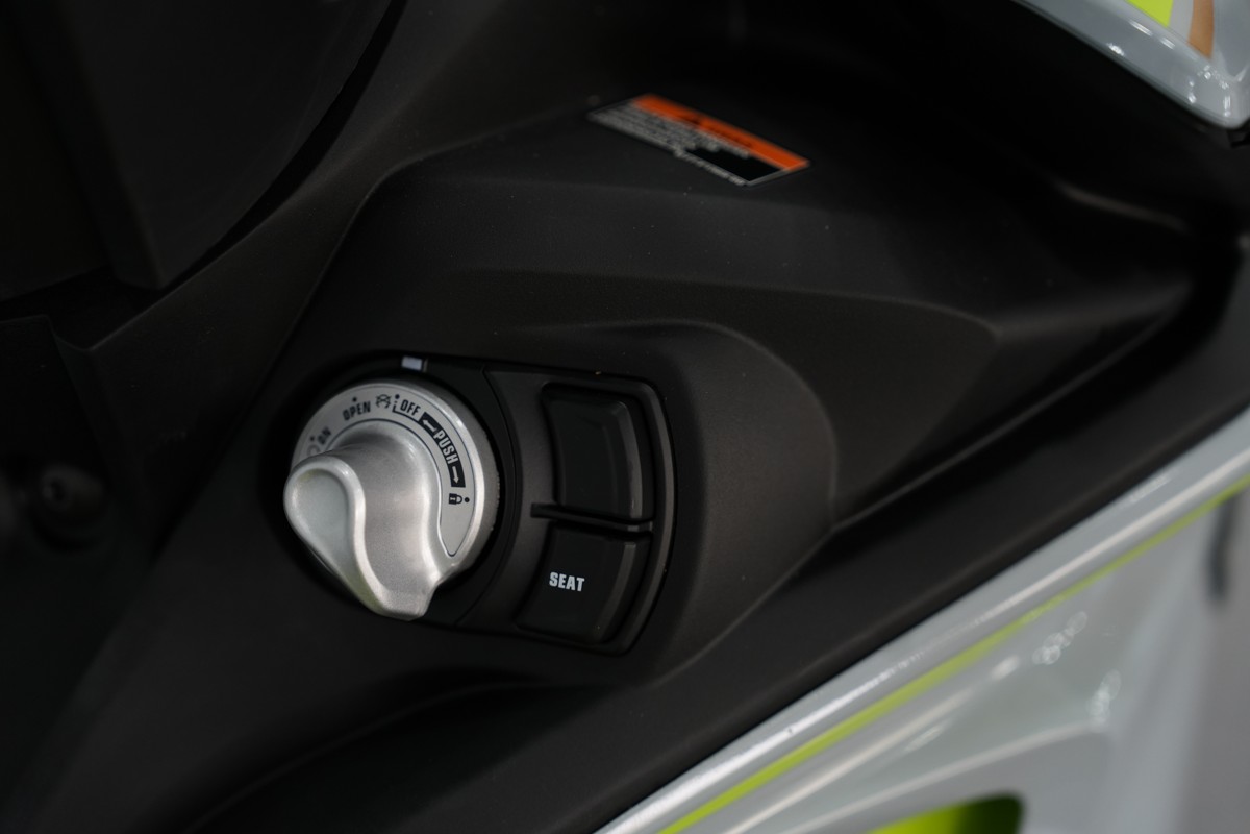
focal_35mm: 70
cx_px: 625
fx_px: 2430
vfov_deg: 19.5
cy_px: 417
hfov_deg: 28.8
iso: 800
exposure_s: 1/320
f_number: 2.8
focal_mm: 70
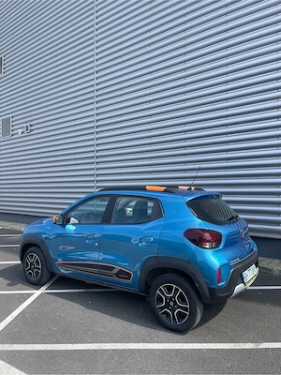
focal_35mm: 25
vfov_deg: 69.4
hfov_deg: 54.9
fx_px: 271
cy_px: 188
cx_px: 140
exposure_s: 1/1387
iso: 32
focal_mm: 5.1
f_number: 1.6
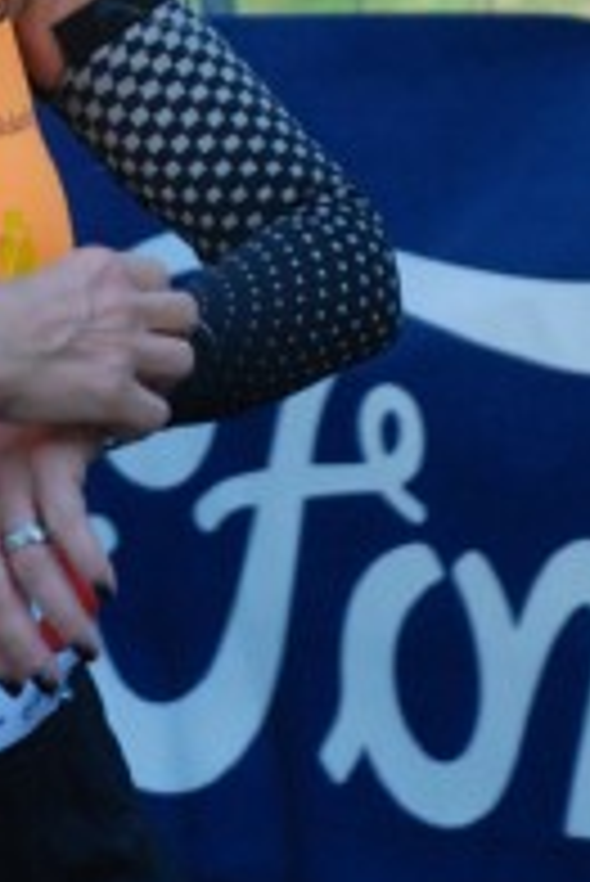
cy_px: 230
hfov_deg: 4.3
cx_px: 38
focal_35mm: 322
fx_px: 7901
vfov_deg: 6.4
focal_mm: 70
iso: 1000
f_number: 5.6
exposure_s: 1/250
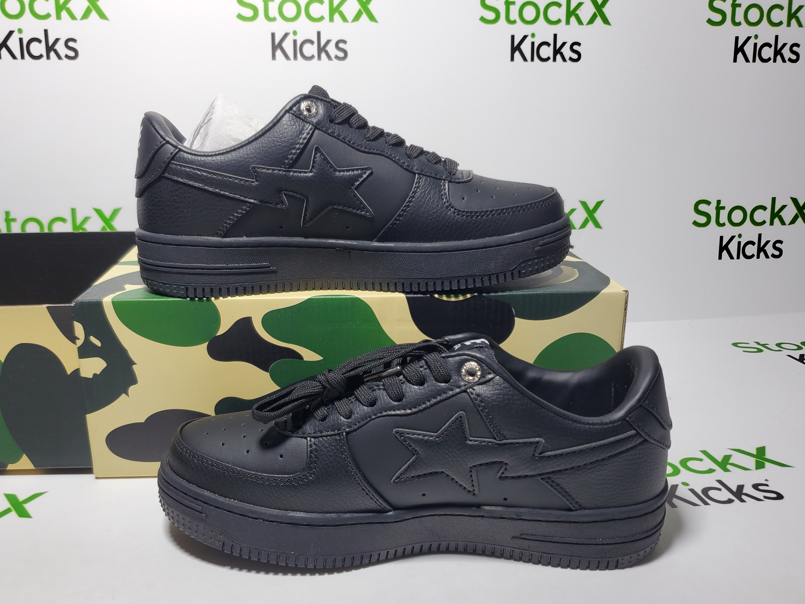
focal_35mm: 29
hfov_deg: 61.6
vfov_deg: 48.2
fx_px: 674
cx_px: 372
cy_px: 326
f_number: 1.5
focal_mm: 4.3
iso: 50
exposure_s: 1/352
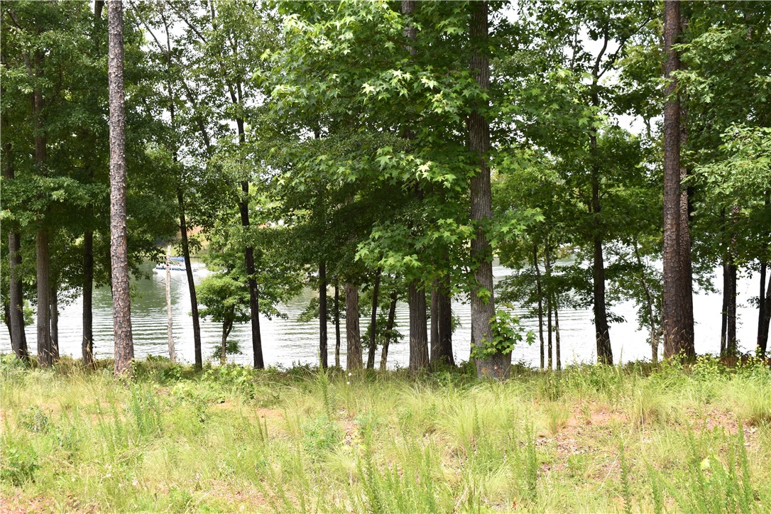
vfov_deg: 31.9
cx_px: 386
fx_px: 899
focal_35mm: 42
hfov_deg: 46.4
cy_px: 257
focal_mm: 28
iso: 200
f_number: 7.1
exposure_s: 1/250
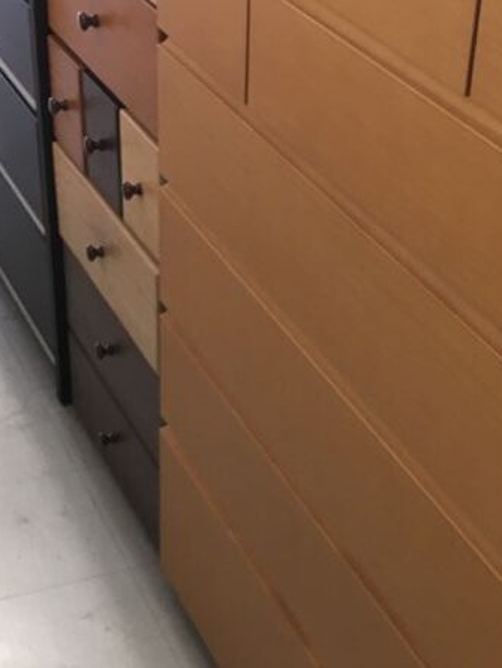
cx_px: 387
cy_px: 436
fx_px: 1256
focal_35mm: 65
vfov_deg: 29.6
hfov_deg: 22.4
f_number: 2.2
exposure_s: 1/30
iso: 64
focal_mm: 4.15
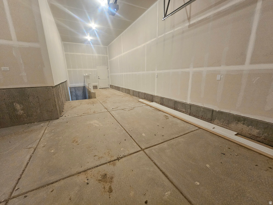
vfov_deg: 89.9
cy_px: 102
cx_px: 136
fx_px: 103
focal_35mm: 13
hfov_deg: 106.2
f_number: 2.2
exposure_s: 1/24
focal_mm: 2.2
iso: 800
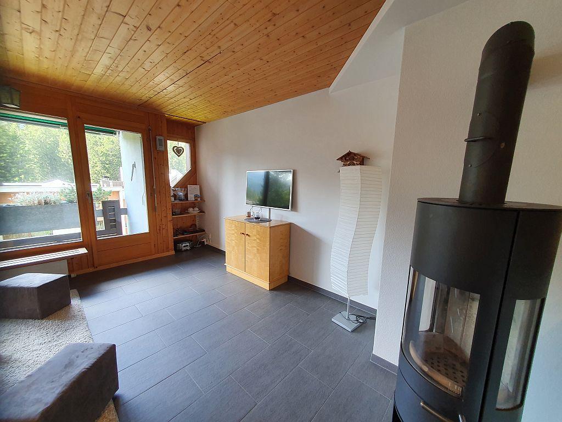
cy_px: 211
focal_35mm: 13
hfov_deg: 106.2
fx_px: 211
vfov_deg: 89.9
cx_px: 281
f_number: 2.2
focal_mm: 1.8
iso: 100
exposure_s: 1/50
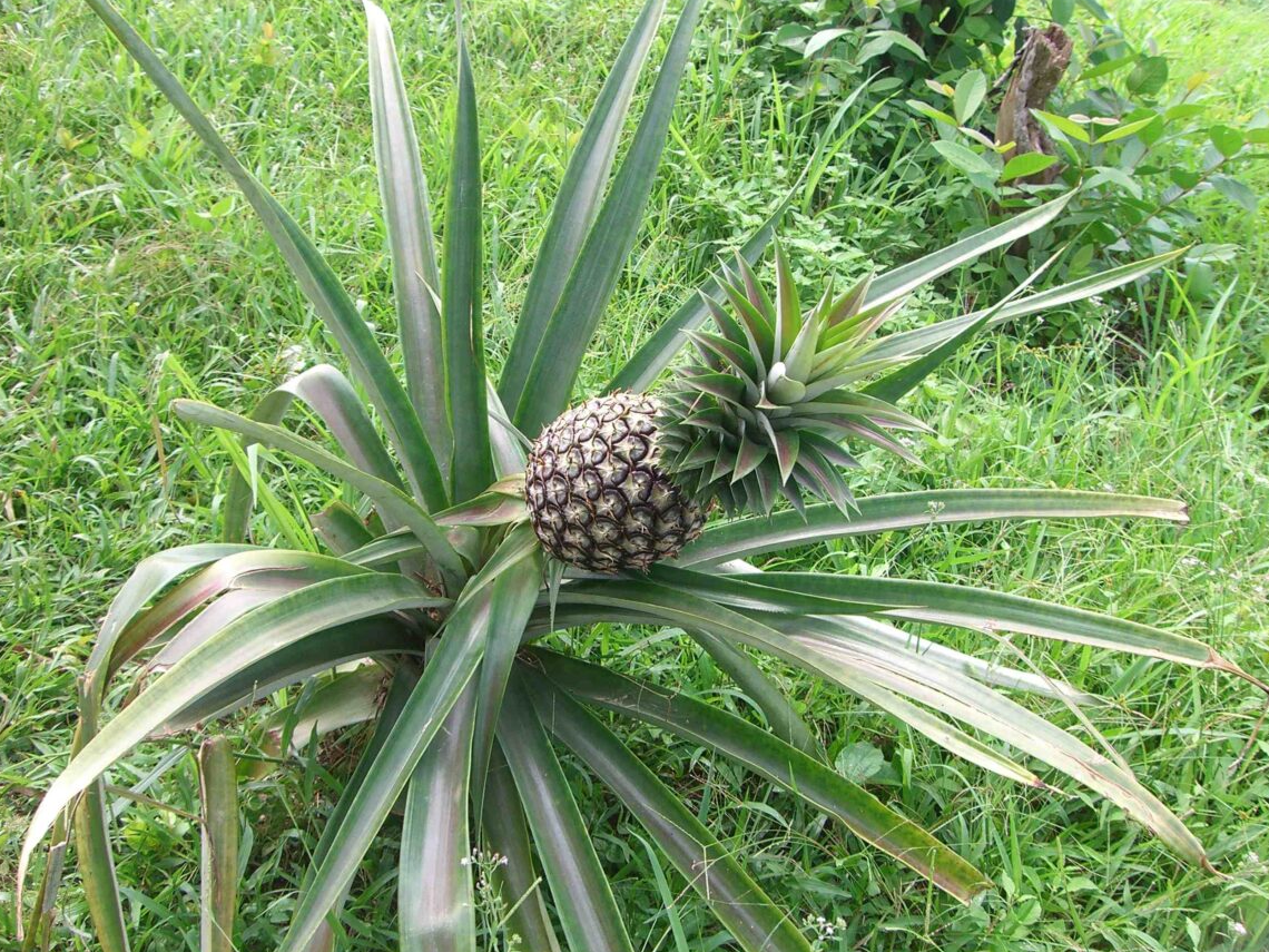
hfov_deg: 47.9
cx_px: 646
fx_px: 1430
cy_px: 471
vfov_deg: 36.8
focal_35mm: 39
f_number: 4.3
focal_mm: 6.2
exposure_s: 1/160
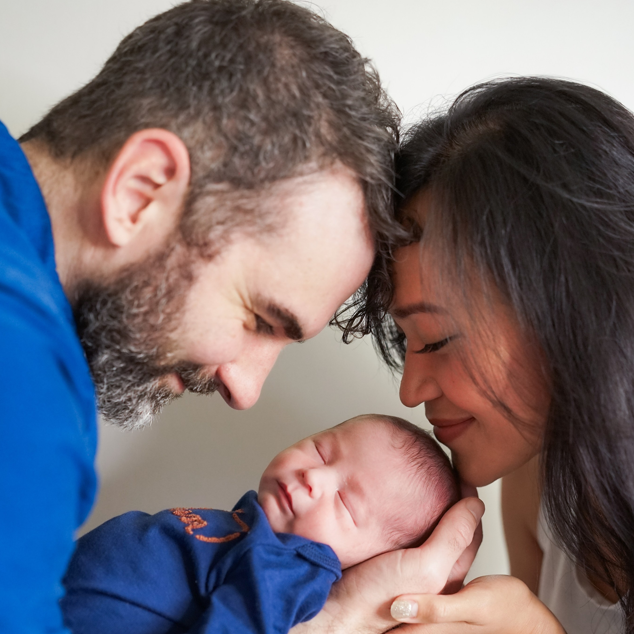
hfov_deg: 37.6
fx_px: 932
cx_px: 317
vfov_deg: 37.1
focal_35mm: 45
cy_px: 430
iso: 1250
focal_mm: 35
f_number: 2.2
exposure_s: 1/200
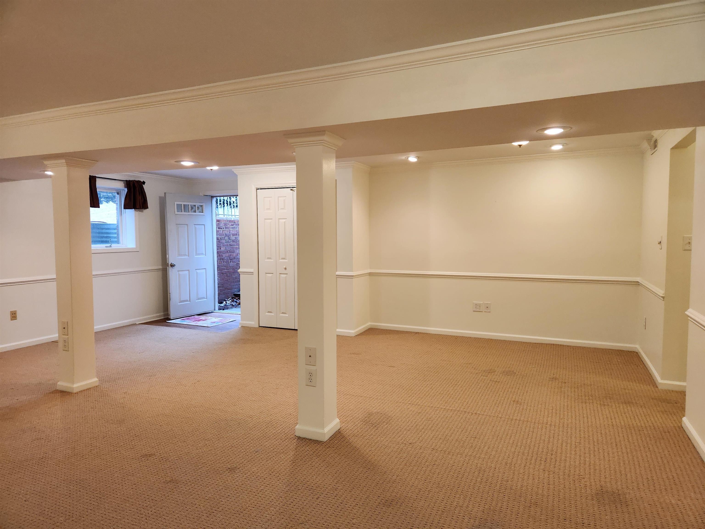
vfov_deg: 58.9
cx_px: 352
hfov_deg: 73.9
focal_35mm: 23
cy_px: 264
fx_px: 468
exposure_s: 1/120
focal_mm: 5.4
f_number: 1.8
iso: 200
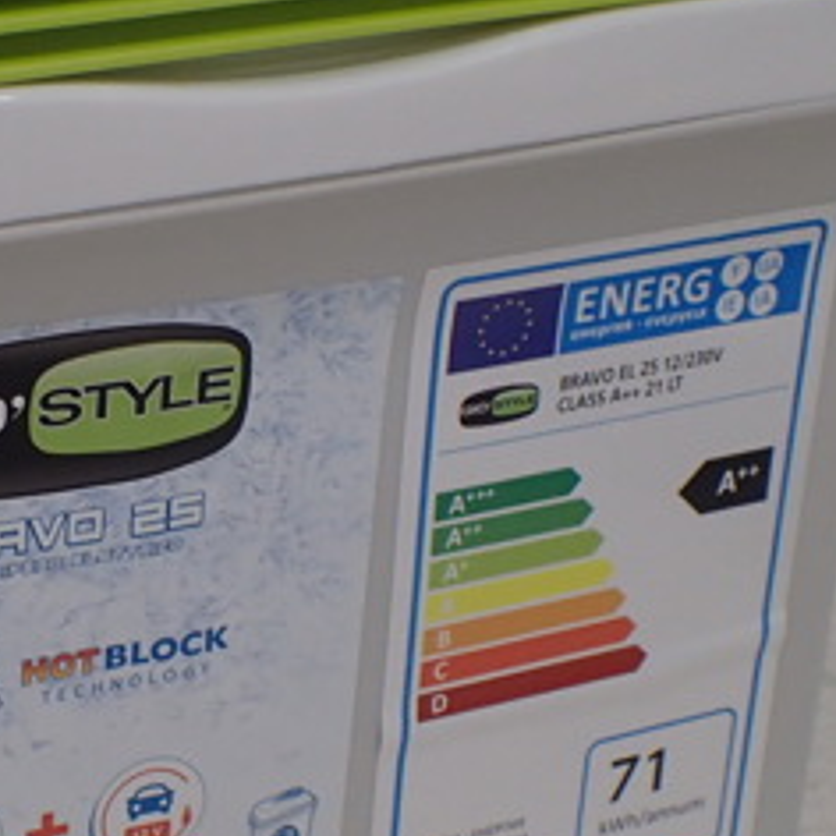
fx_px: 2459
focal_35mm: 90
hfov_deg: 18.9
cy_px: 446
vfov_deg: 19.3
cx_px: 32
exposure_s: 1/125
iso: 200
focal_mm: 5.5
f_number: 2.3
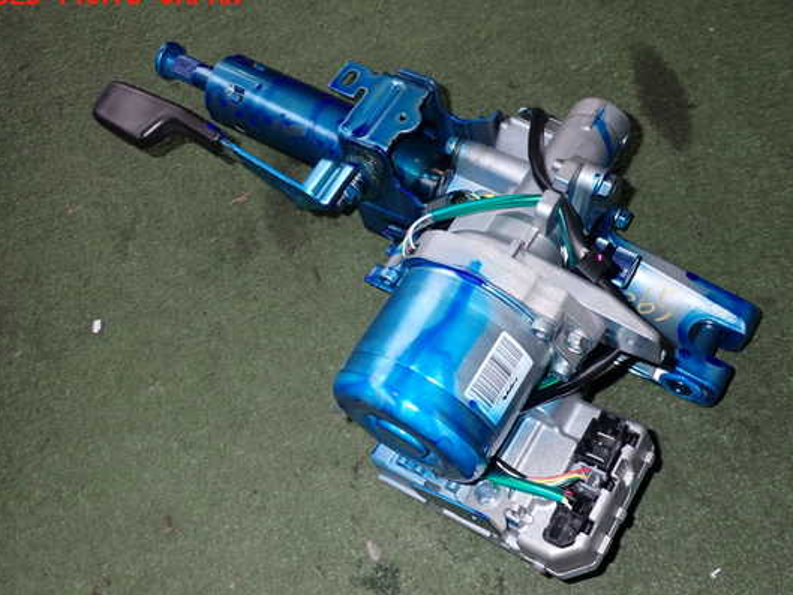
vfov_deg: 41.8
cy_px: 313
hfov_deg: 53.9
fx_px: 779
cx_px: 418
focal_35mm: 34
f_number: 6.3
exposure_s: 1/30
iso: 100
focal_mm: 5.4
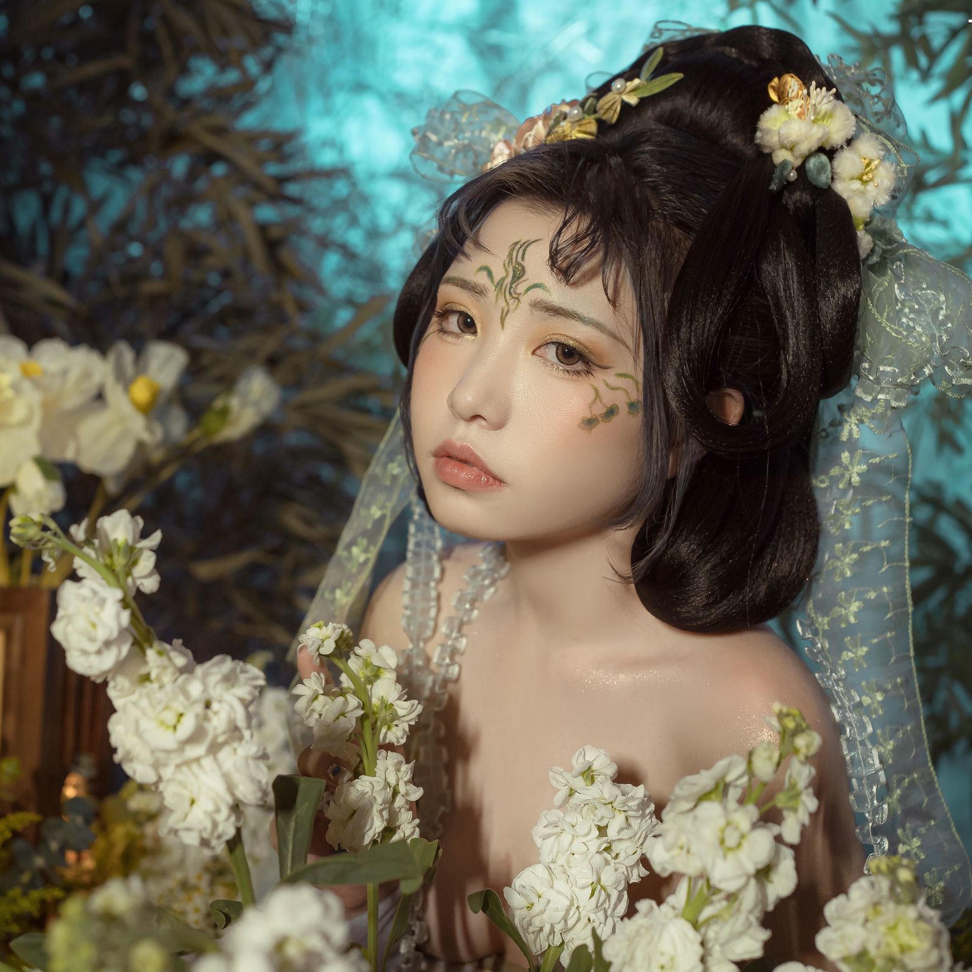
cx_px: 391
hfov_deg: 37.4
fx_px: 1430
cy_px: 485
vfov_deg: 37.6
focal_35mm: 45
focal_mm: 35
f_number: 3.5
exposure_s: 1/40
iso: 640
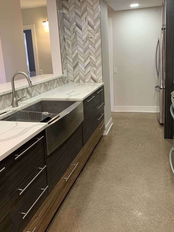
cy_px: 93
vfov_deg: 56.4
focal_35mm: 32
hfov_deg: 44.1
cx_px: 93
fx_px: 215
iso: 125
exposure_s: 1/60
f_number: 1.8
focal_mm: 4.25
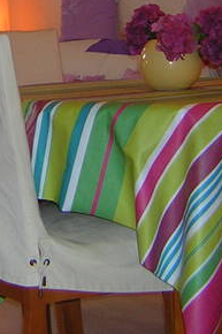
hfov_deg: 13.4
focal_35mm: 102
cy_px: 24
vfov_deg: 19.6
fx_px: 945
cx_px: 66
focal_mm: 4.7
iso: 50
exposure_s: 1/30
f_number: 2.6
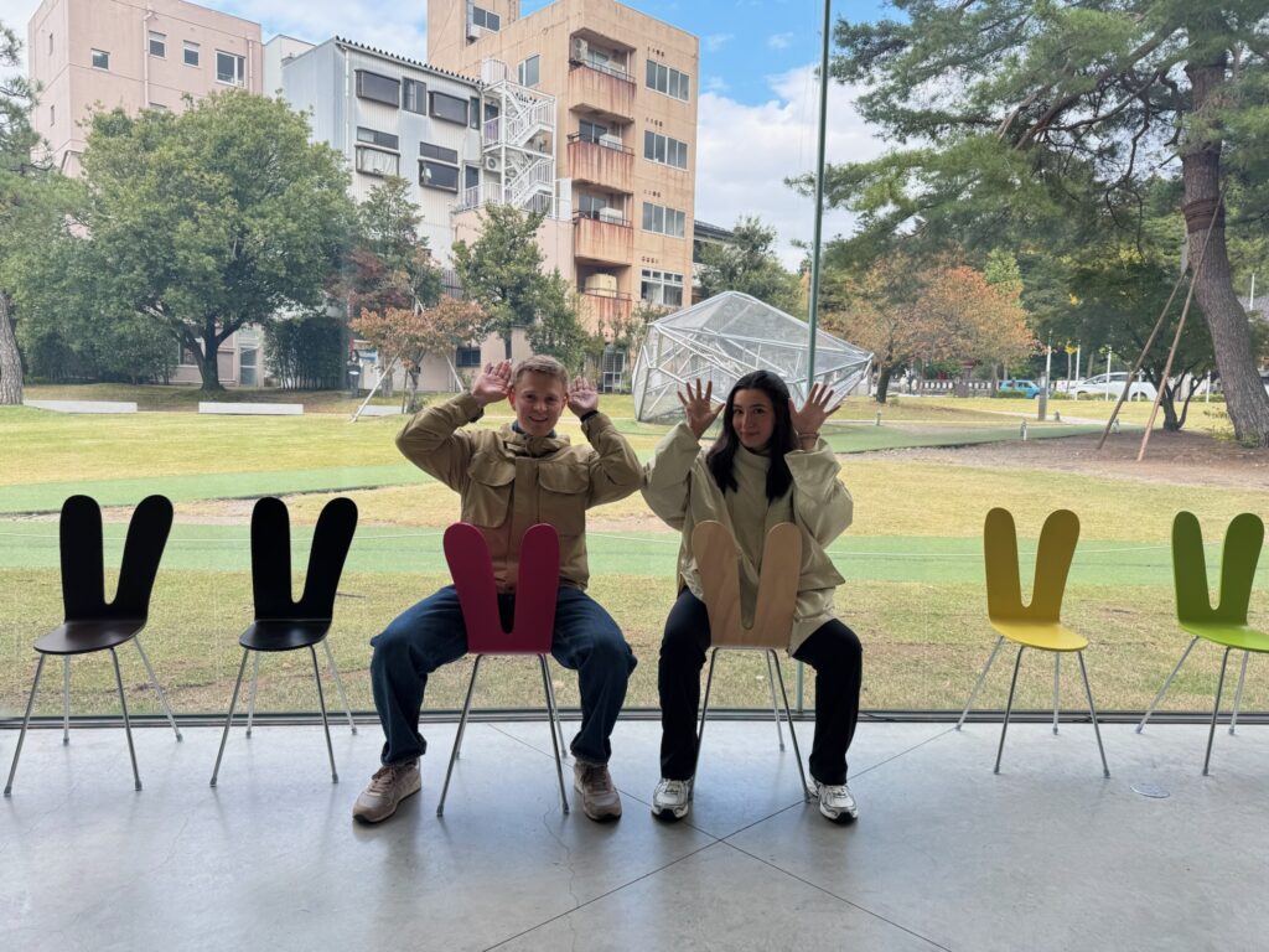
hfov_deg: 71.6
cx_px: 634
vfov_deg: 56.8
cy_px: 476
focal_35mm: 24
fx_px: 880
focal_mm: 6.76
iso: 80
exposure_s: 1/549
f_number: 1.78
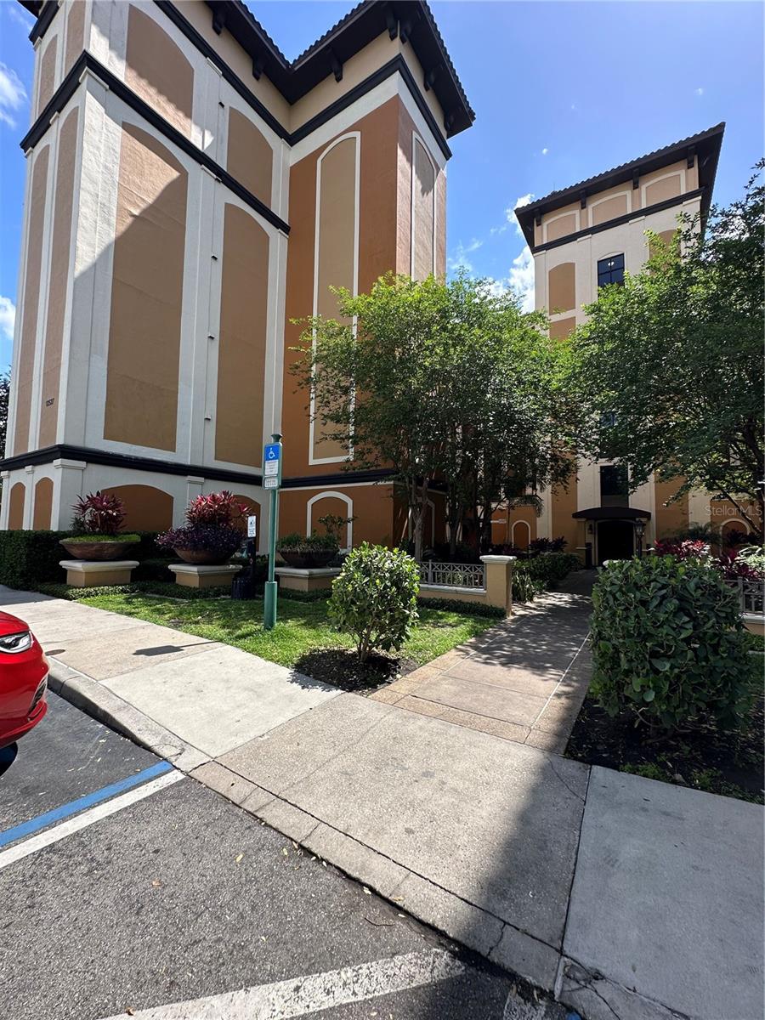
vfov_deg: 102.1
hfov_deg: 85.7
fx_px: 413
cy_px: 510
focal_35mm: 14
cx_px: 382
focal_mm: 2.22
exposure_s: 1/1072
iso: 40
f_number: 2.2
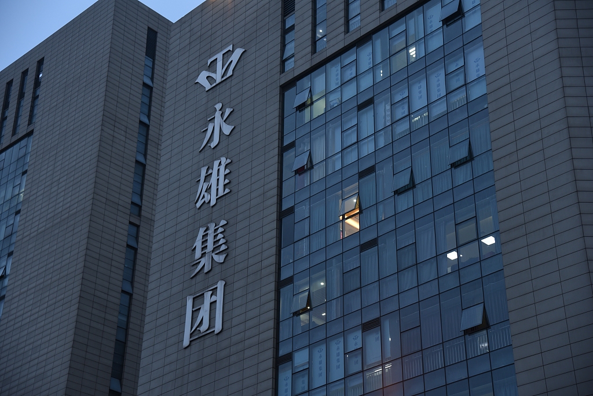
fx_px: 1088
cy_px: 198
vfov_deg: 20.6
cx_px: 296
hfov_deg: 30.5
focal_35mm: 66
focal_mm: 66
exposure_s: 1/50
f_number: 5
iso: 500
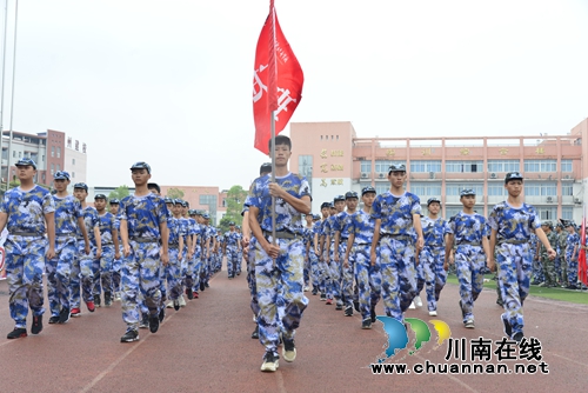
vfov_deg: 33.4
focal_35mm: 40
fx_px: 654
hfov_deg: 48.4
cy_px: 196
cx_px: 294
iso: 400
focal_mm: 40
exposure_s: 1/250
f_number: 7.1
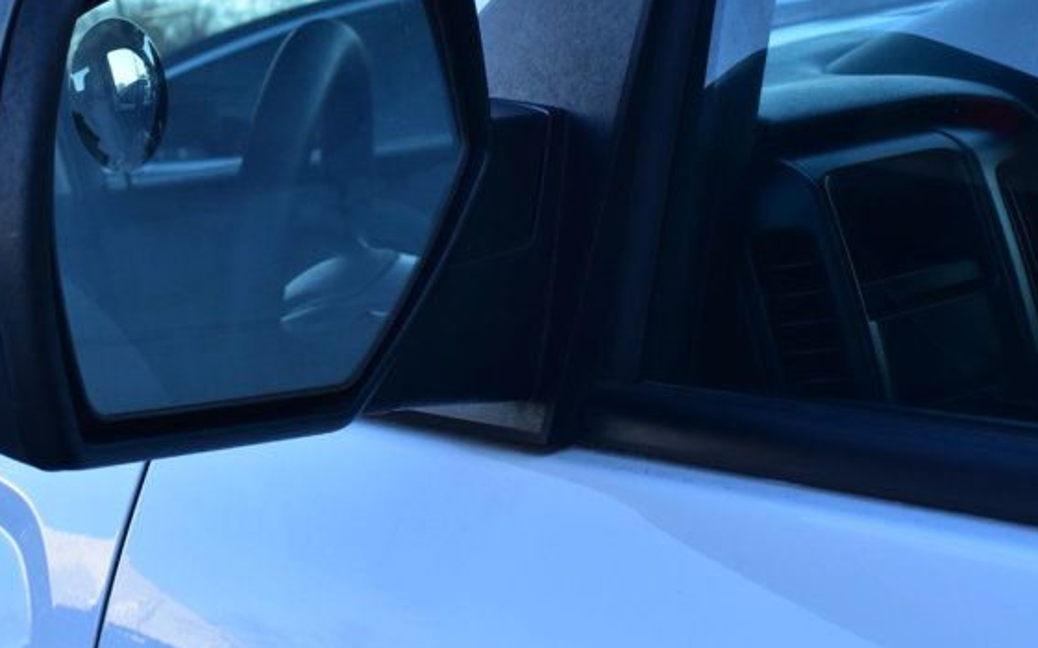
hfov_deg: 25.3
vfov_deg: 16.0
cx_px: 263
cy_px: 141
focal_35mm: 81
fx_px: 2288
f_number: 10
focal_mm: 29
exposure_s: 1/200
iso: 400
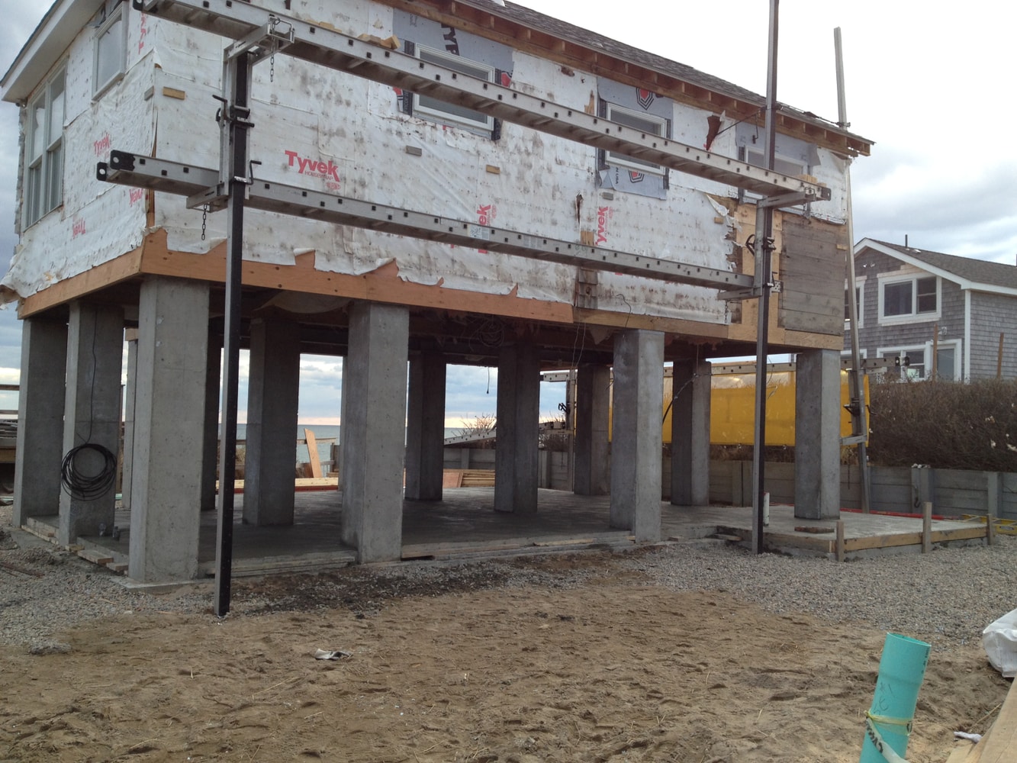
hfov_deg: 52.6
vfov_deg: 40.7
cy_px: 382
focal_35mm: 35
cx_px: 508
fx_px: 1028
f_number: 2.4
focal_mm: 4.28
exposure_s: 1/244
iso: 50
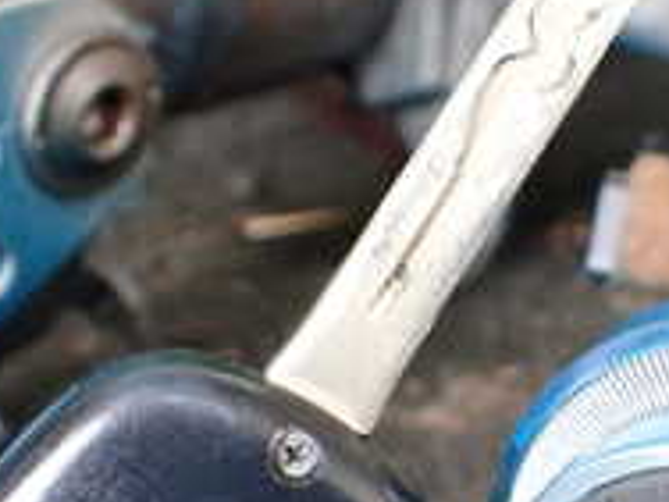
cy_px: 409
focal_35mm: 96
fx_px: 1855
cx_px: 445
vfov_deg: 15.3
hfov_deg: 20.4
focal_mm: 5.4
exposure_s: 1/125
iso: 500
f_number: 2.3
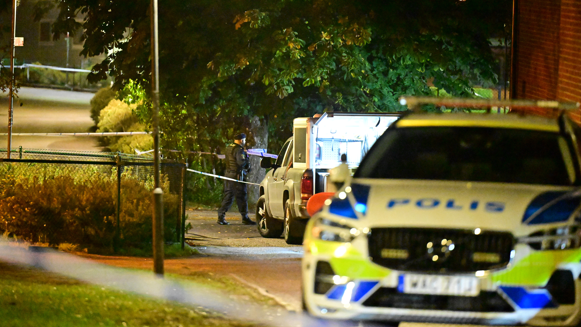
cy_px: 121
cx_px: 291
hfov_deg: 9.5
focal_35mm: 226
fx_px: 3482
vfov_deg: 5.4
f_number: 2.8
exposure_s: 1/100
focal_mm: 200
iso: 25600
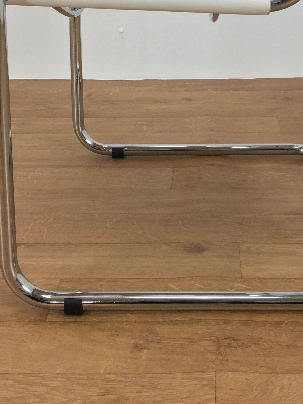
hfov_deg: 26.4
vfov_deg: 32.9
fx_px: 642
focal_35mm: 55
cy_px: 28
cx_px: 200
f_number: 2.2
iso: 32
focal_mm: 4.15
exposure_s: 1/33
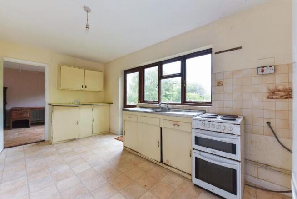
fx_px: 116
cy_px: 100
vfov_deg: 81.3
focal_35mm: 14
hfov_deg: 104.2
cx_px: 148
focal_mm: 14
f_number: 9
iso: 400
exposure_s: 1/25
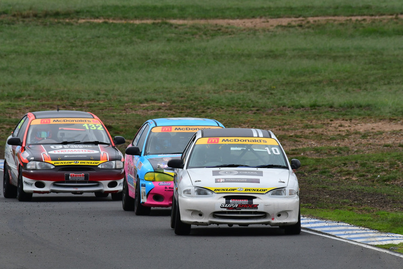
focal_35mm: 750
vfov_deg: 1.8
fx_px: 8398
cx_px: 202
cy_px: 134
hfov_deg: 2.7
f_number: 13
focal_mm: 500
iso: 640
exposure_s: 1/640
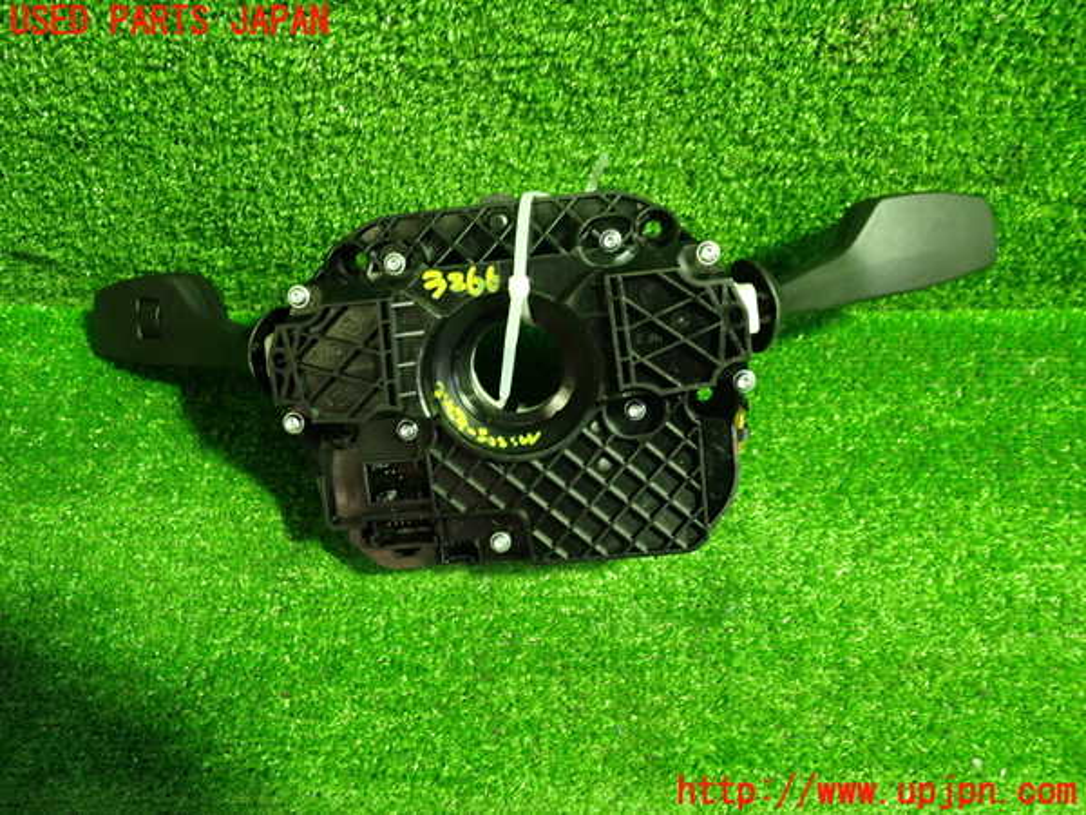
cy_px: 408
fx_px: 941
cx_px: 543
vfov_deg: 46.8
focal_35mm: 30
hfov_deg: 60.0
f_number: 2.3
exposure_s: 1/30
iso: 500
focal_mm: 5.4
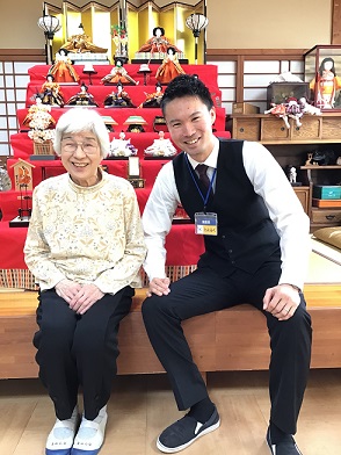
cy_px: 228
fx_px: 407
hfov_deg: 45.4
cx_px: 170
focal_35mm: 31
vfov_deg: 58.4
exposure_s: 1/30
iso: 80
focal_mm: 3.3
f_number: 2.4
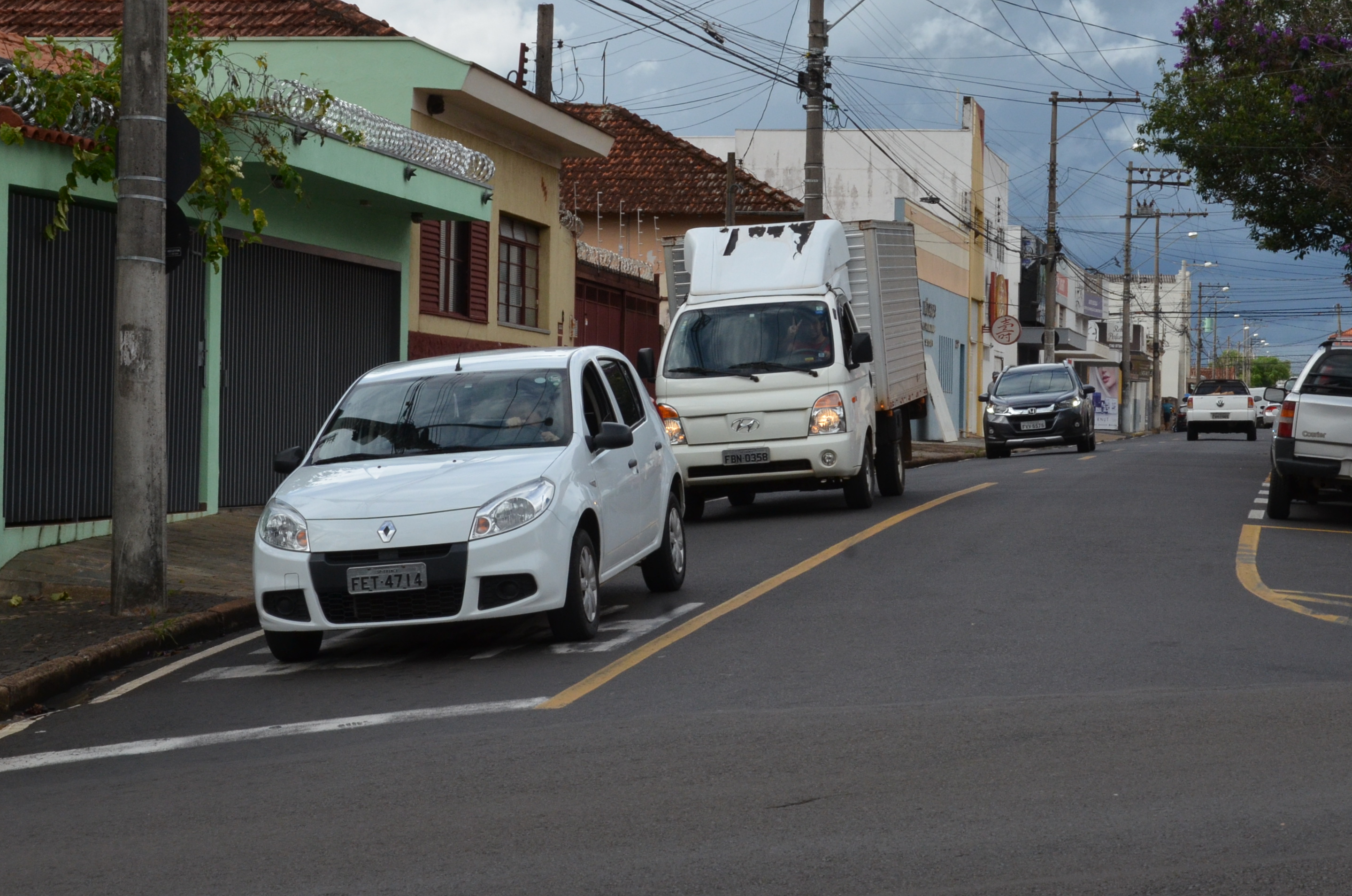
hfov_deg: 26.3
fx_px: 2886
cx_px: 855
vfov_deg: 17.6
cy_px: 389
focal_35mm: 77
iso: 800
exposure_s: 1/640
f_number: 13
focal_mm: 40
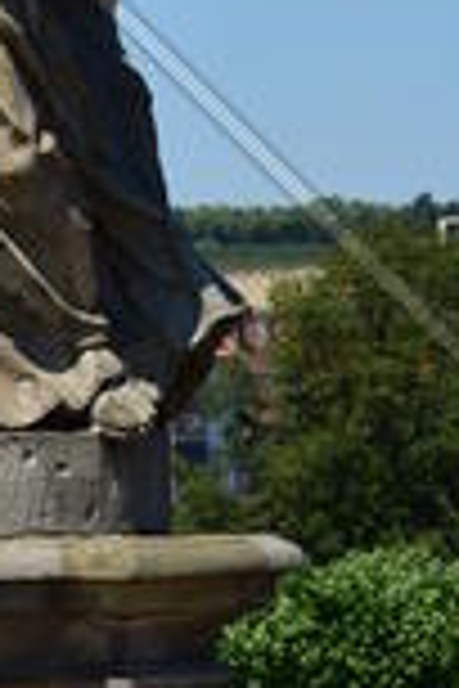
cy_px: -337
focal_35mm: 296
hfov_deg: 4.6
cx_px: -232
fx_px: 5661
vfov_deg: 6.9
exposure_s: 1/320
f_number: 9
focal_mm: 52
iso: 100
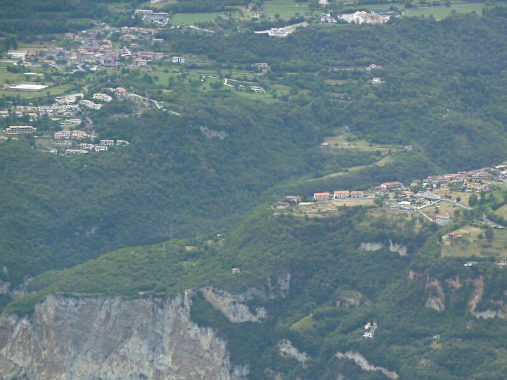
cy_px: 172
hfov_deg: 4.4
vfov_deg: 3.3
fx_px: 6663
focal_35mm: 455
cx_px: 342
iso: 80
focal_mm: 49.2
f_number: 4.9
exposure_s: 1/250
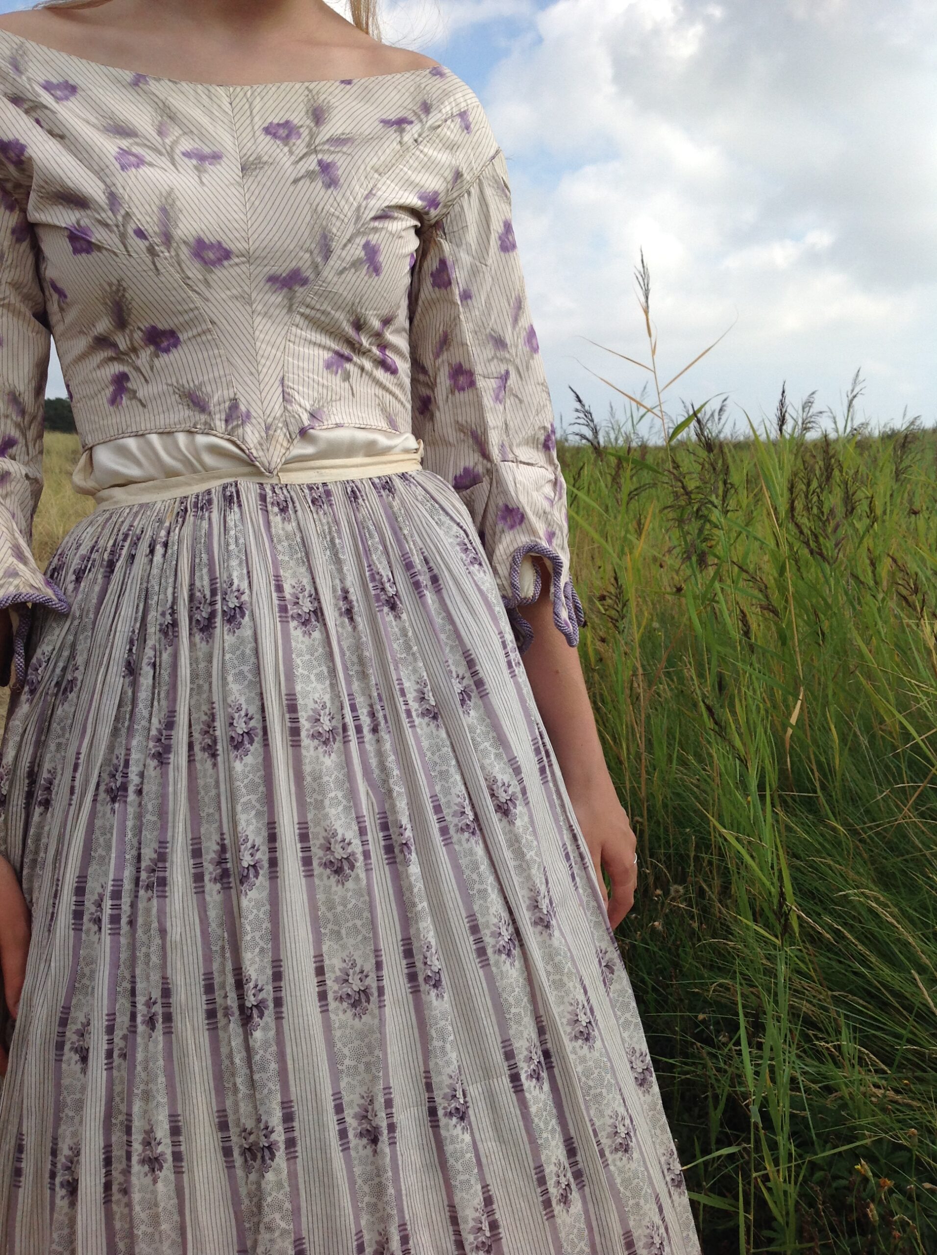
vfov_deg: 52.7
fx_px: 1267
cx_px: 468
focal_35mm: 35
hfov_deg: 40.6
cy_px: 628
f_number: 2.4
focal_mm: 4.28
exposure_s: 1/1890
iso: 50
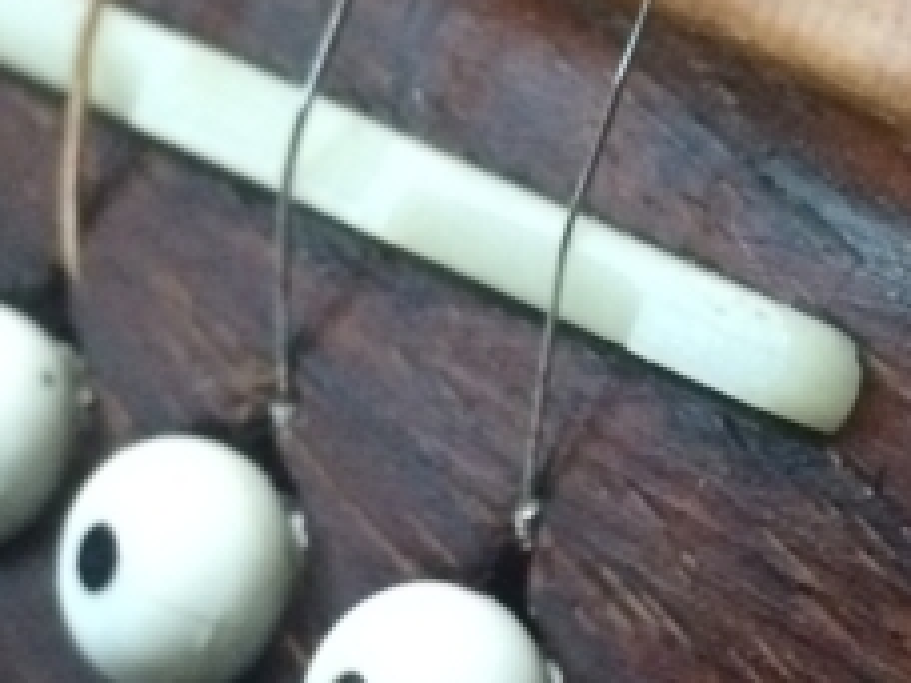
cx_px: 575
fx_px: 3421
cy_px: 451
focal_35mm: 130
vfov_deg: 11.4
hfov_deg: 15.1
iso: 400
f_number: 2.2
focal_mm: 4.15
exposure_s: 1/15
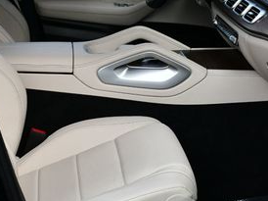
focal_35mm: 81
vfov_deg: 18.2
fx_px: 627
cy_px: 99
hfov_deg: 24.1
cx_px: 160
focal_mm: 18
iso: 200
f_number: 6.3
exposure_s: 1/250
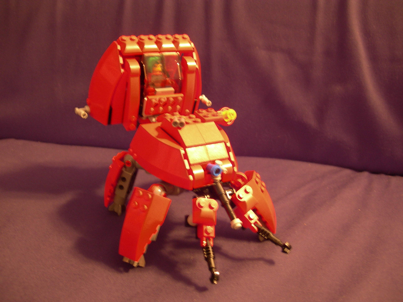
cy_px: 151
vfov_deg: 37.7
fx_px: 442
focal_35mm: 38
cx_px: 202
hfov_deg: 49.0
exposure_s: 1/3.6
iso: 131
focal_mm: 7.8
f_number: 2.8
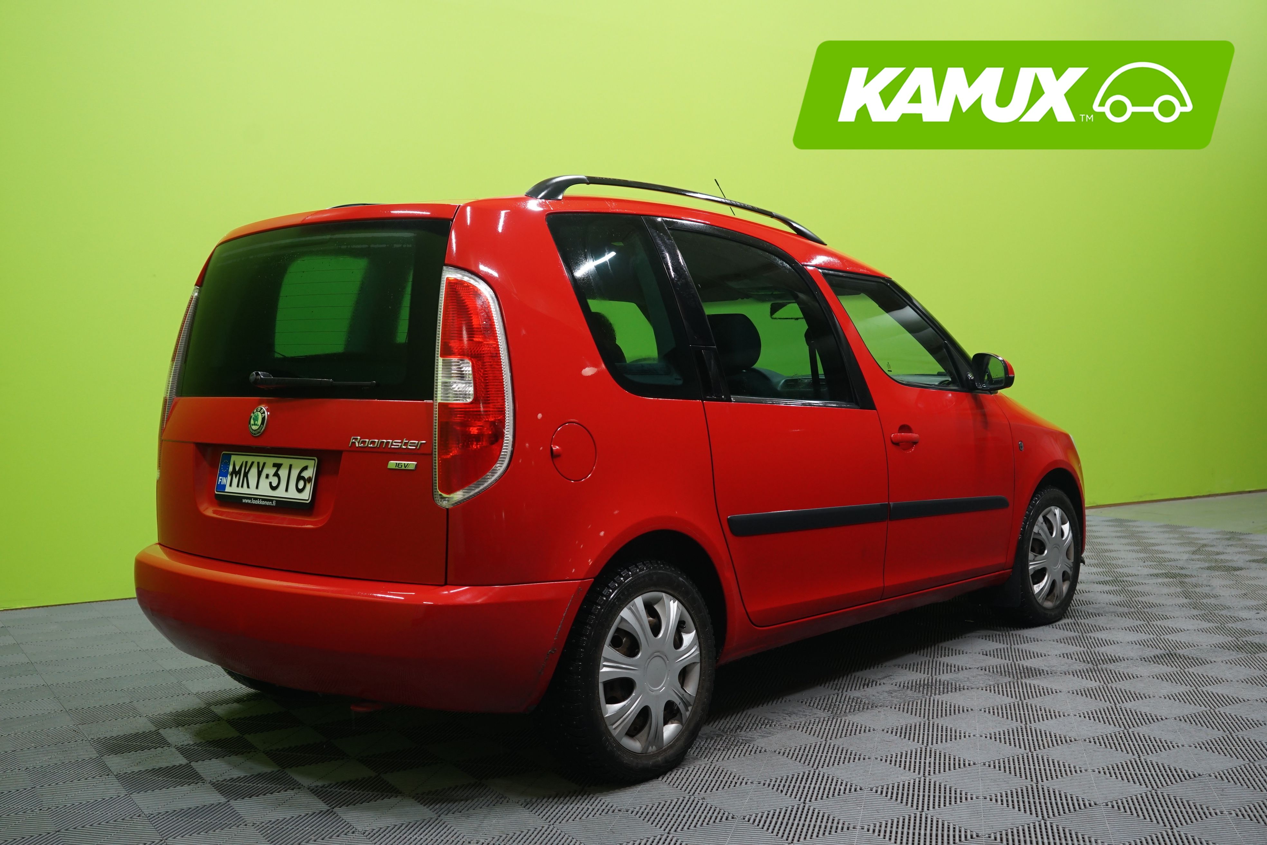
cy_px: 422
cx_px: 634
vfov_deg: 35.9
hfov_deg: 51.9
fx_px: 1302
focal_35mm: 37
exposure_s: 1/20
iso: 1000
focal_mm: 37
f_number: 5
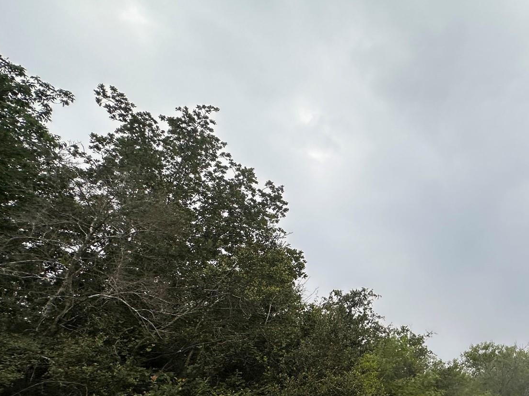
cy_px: 297
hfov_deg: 57.5
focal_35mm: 26
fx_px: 397
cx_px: 479
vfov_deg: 50.8
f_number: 2.2
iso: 50
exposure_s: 1/2747
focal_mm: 2.22
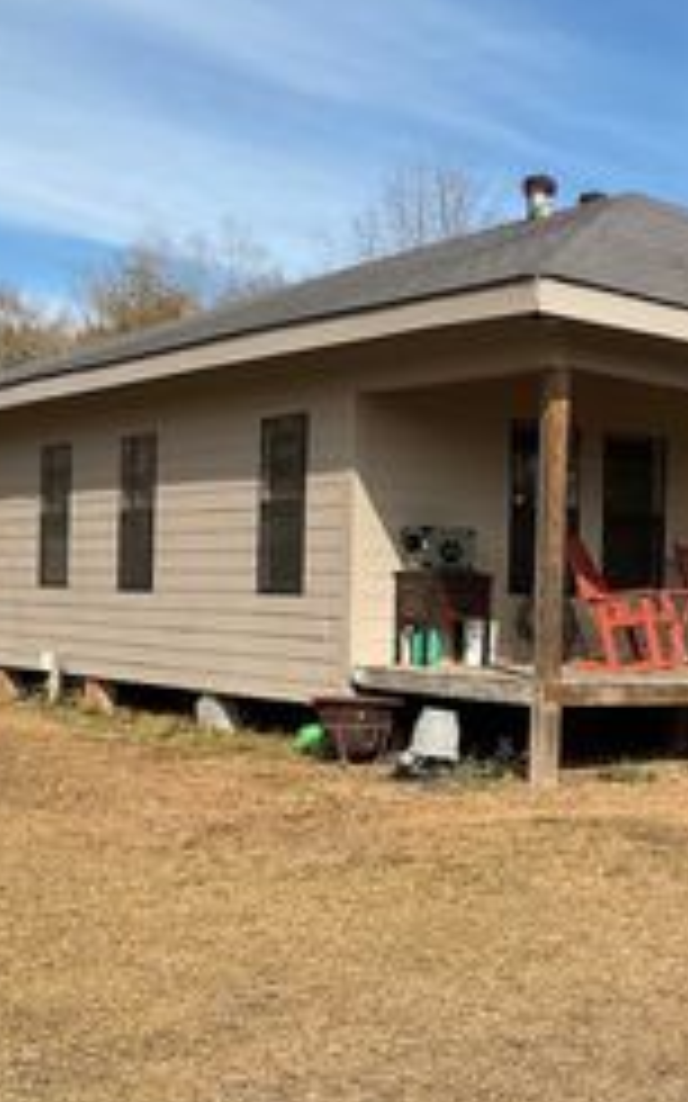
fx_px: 1621
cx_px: 609
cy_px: 605
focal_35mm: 54
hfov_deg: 23.4
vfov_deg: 37.5
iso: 16
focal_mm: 3
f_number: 1.8
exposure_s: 1/1577
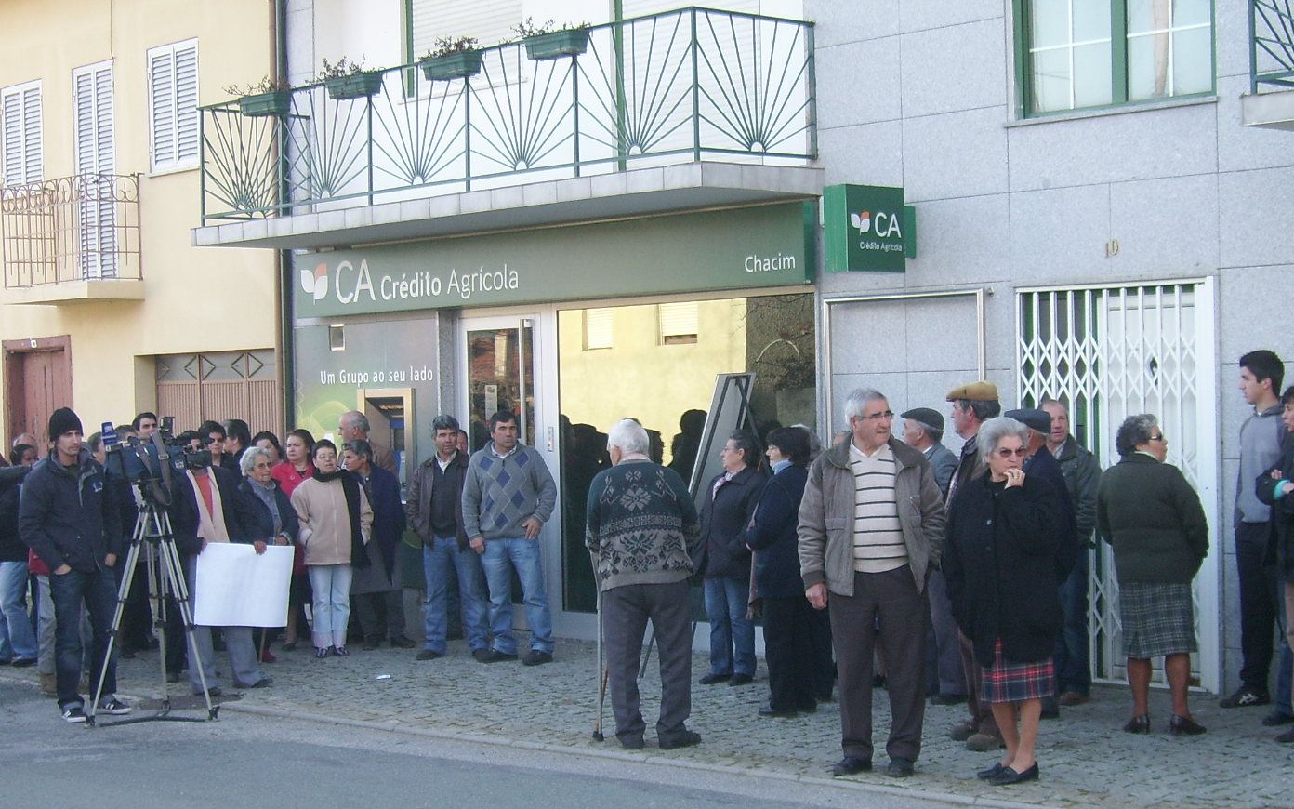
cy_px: 475
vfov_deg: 19.4
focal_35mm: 67
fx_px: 2363
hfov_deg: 30.6
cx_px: 669
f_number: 3.4
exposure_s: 1/78
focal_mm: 9.16
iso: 100
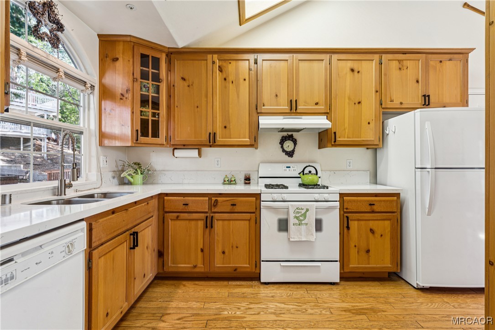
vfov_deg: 69.8
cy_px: 165
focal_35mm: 17
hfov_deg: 92.6
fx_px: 237
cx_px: 248
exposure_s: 1/1.25
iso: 100
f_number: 13
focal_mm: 17.2
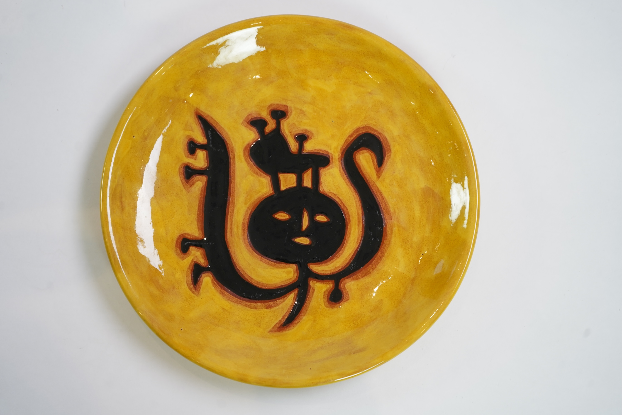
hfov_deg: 31.4
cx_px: 311
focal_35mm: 64
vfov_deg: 21.2
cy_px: 208
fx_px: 1106
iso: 500
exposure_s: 1/60
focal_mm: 64
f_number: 5.6
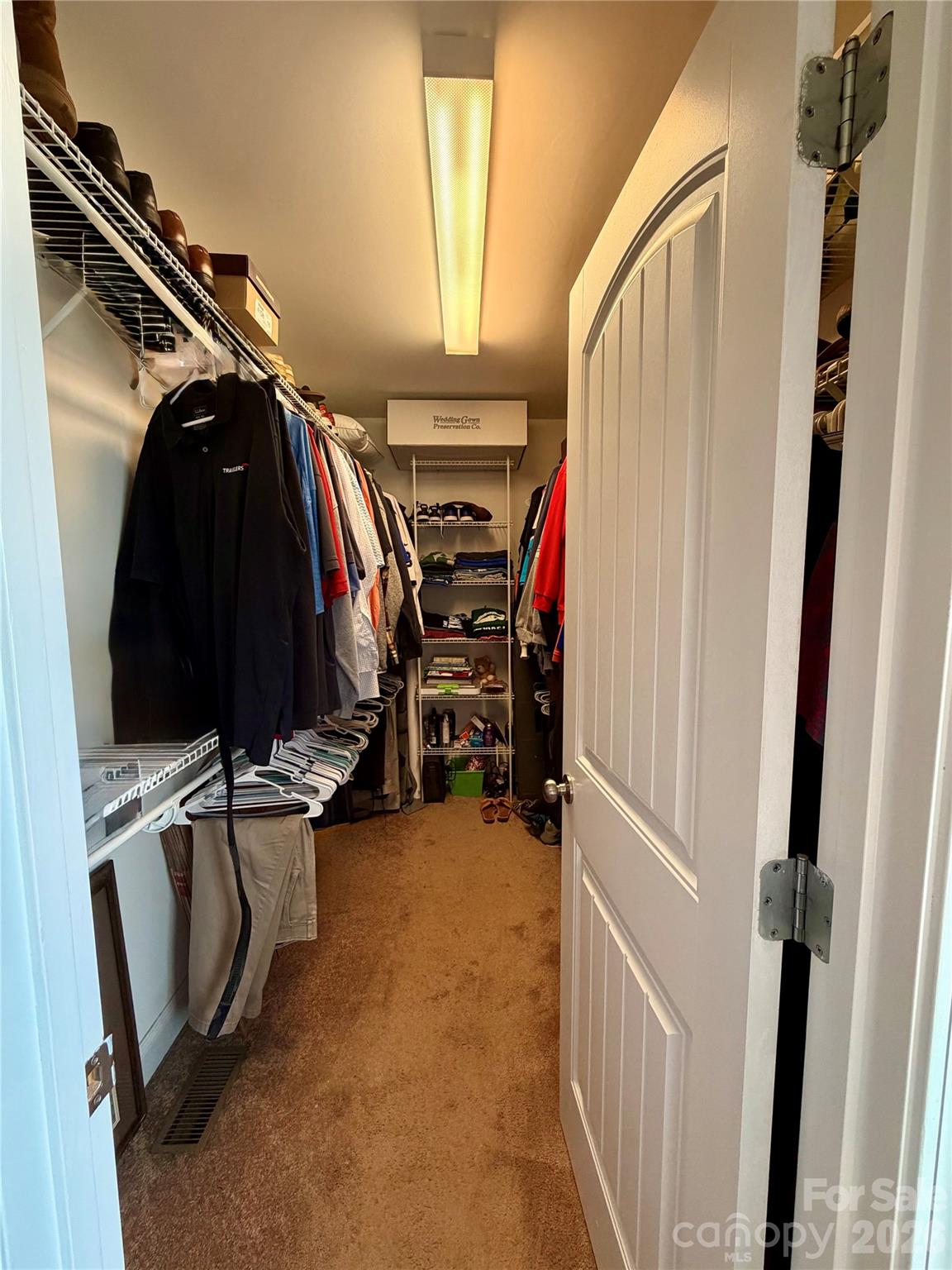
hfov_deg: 85.7
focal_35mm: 14
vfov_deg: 102.1
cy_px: 635
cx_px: 476
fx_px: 513
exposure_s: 1/120
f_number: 2.2
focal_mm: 2.22
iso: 250
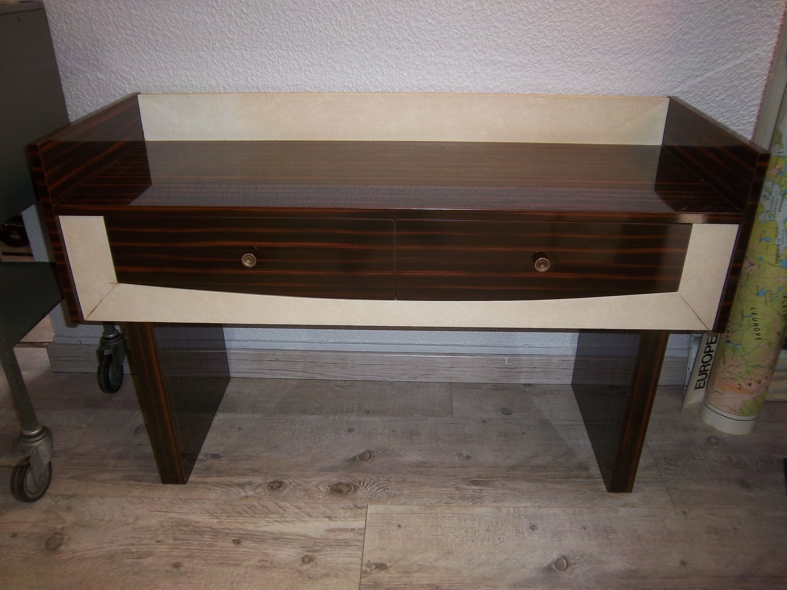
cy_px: 295
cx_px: 394
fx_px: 637
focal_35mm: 28
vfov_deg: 49.7
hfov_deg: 63.4
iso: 64
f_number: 3.5
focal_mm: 5.1
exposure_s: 1/30
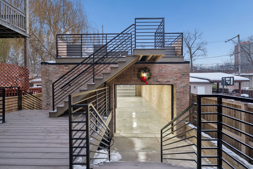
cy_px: 84
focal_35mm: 14
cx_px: 126
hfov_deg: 104.3
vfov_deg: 81.2
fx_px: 98
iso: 800
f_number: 4
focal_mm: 14
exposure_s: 1/200
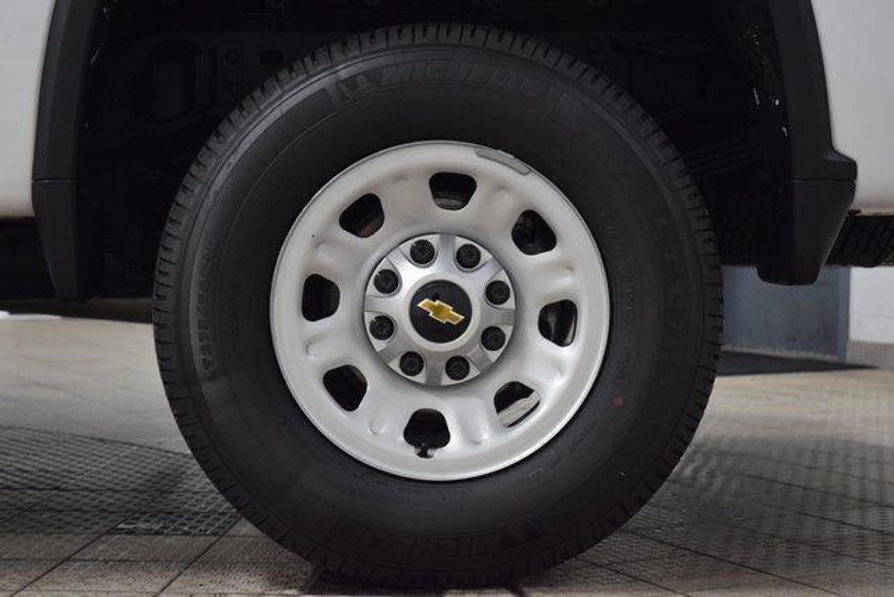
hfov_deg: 30.5
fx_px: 1639
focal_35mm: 66
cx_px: 447
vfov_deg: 20.6
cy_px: 298
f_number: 5
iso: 1600
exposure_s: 1/60
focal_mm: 44
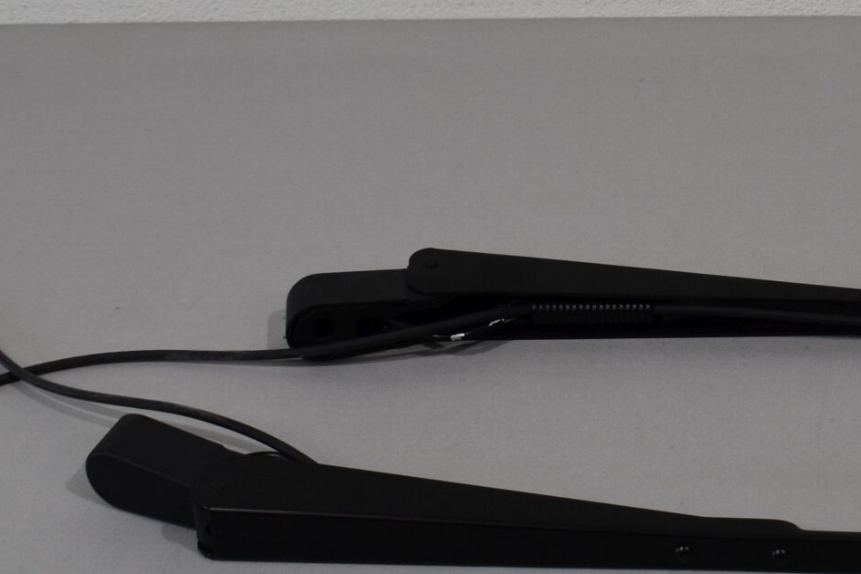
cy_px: 277
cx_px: 729
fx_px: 2129
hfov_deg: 22.5
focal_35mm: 89
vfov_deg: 15.4
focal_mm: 22
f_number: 5.6
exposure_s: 1/125
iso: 320
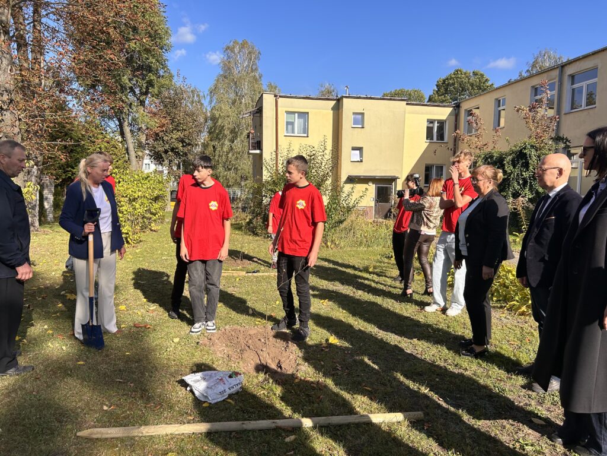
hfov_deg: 67.3
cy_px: 228
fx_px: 456
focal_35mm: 26
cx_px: 304
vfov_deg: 53.1
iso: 50
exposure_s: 1/2695
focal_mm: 5.7
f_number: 1.5
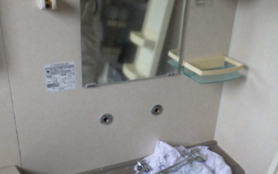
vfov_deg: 32.0
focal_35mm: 40
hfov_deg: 49.0
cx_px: 114
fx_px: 303
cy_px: 83
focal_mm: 5
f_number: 3.5
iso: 640
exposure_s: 1/60
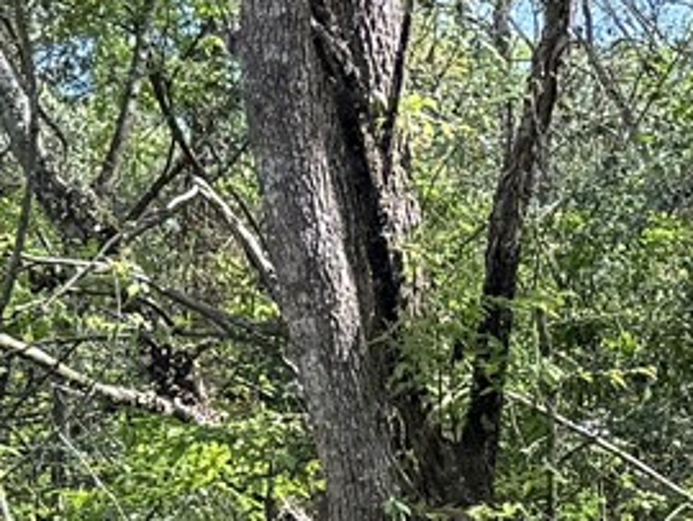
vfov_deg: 7.9
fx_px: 3647
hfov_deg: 10.5
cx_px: 983
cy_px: 947
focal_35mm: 182
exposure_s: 1/649
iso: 80
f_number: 1.78
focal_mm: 6.76
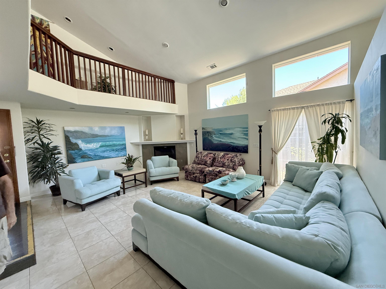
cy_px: 144
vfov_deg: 85.7
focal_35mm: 14
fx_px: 156
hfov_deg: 102.1
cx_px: 193
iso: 320
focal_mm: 2.22
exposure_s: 1/99
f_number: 2.2
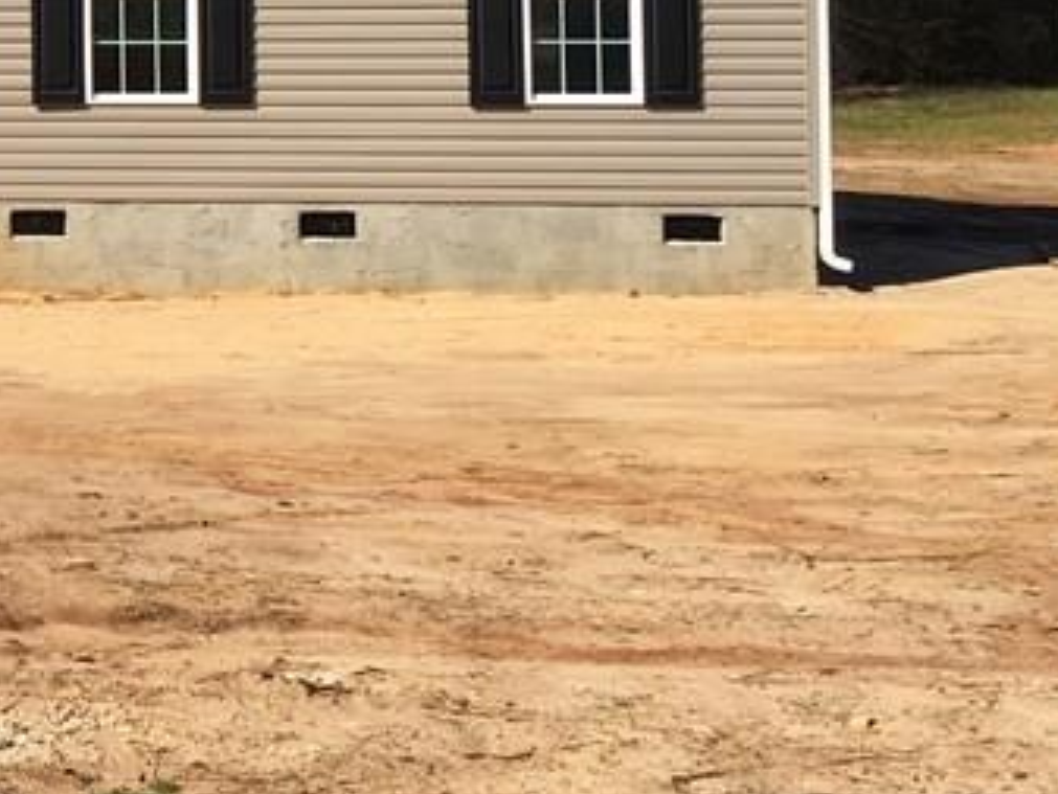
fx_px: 2691
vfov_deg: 16.3
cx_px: -358
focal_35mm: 88
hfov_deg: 20.2
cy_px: -82
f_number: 2.2
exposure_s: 1/1789
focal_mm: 4.15
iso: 25
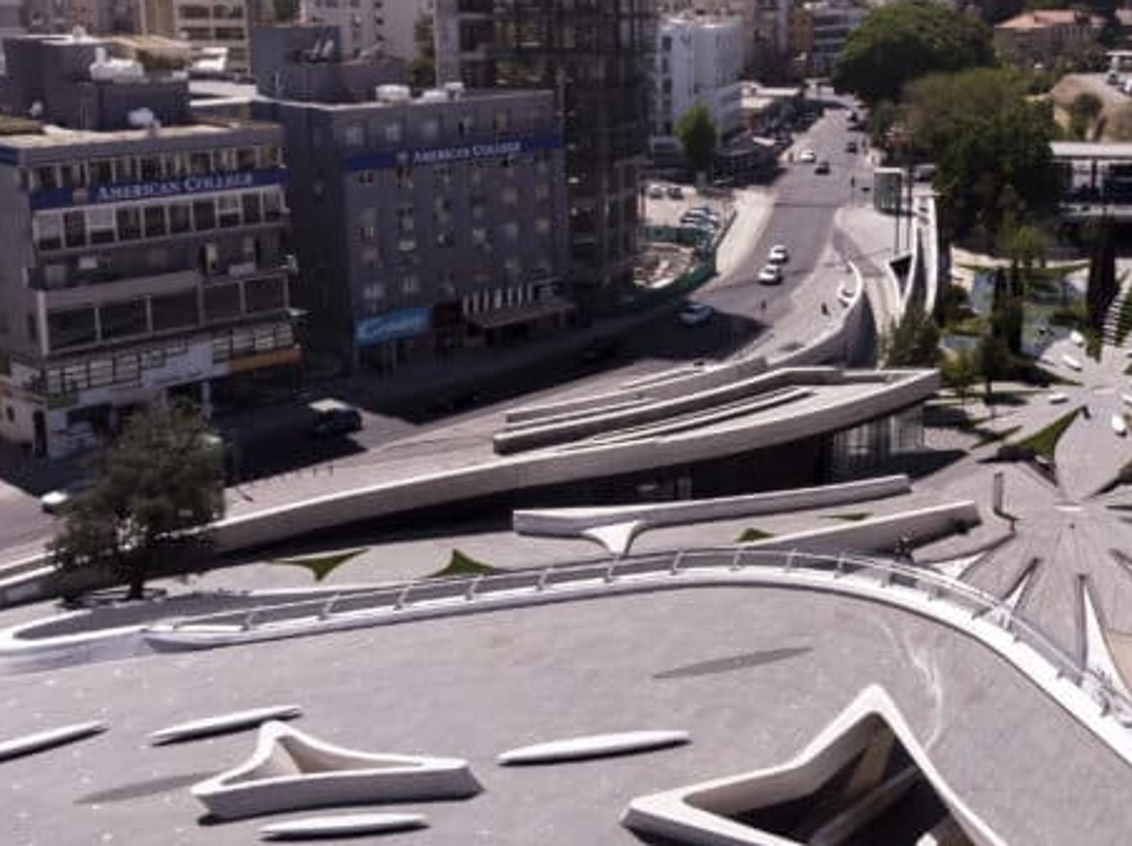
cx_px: 774
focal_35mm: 51
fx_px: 1666
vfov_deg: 28.4
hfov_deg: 37.0
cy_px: 327
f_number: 2.8
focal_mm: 4.5
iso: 100
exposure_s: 1/1600
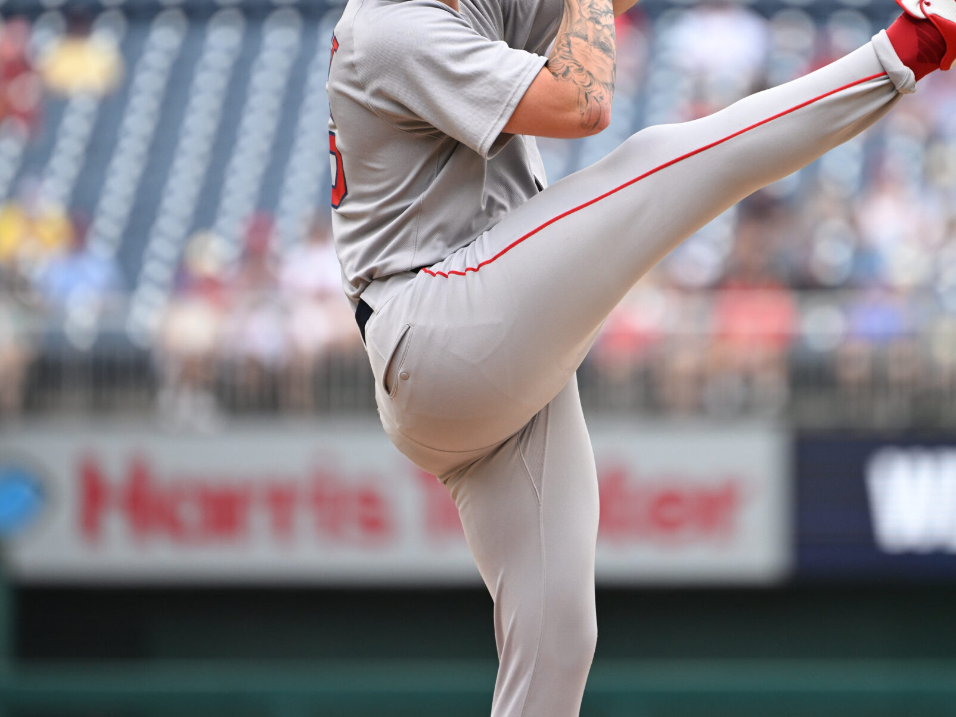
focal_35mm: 614
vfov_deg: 2.4
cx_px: 625
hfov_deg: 3.2
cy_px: 239
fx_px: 16957
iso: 640
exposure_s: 1/2000
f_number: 4
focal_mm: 400
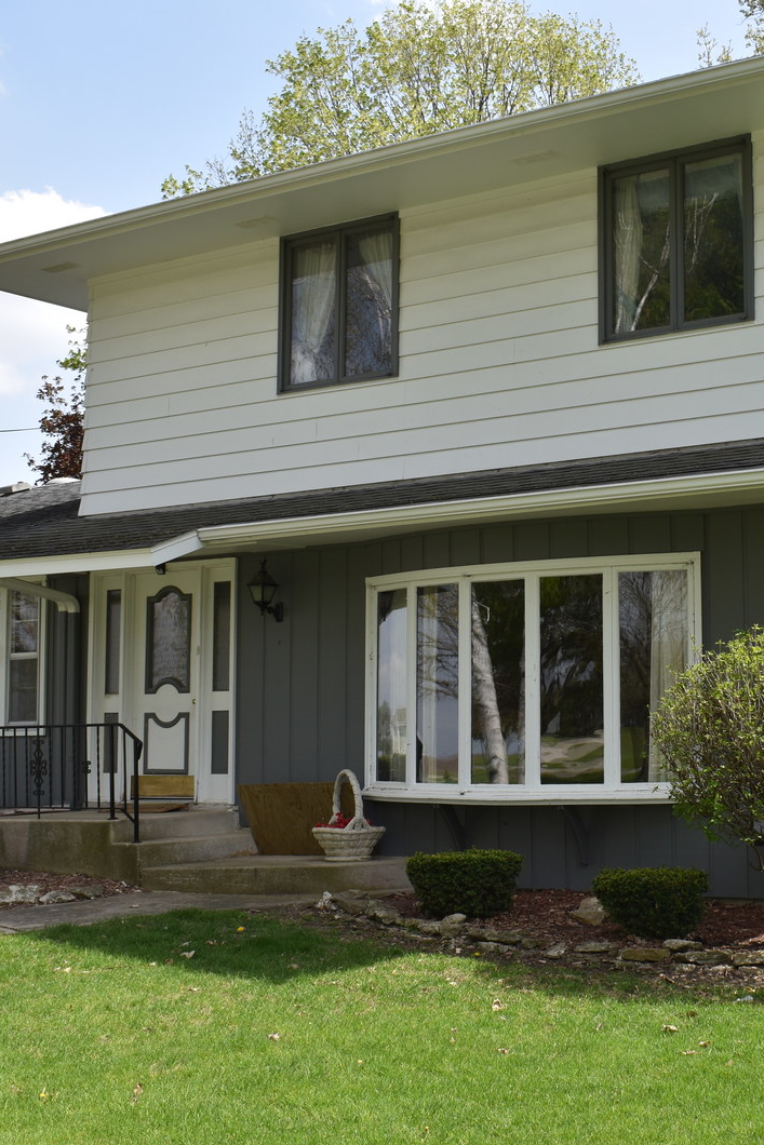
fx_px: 1750
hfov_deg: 24.2
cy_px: 576
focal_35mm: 55
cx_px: 614
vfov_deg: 36.2
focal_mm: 24
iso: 100
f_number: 8
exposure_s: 1/200
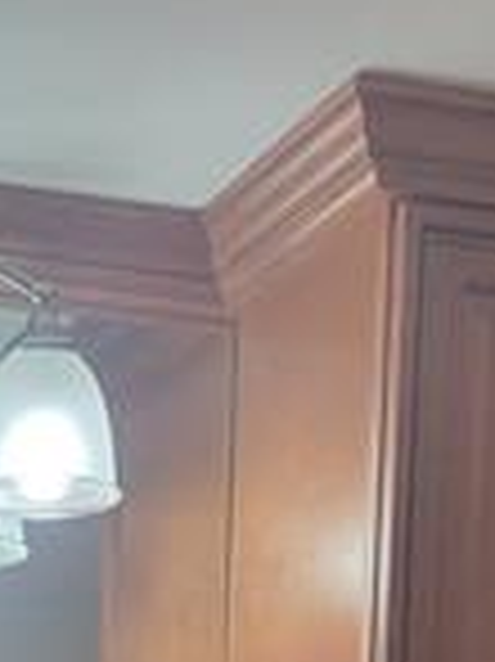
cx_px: -40
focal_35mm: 106
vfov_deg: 15.3
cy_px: 1292
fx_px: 2024
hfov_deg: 13.7
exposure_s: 1/120
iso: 160
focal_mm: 5.4
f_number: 1.8
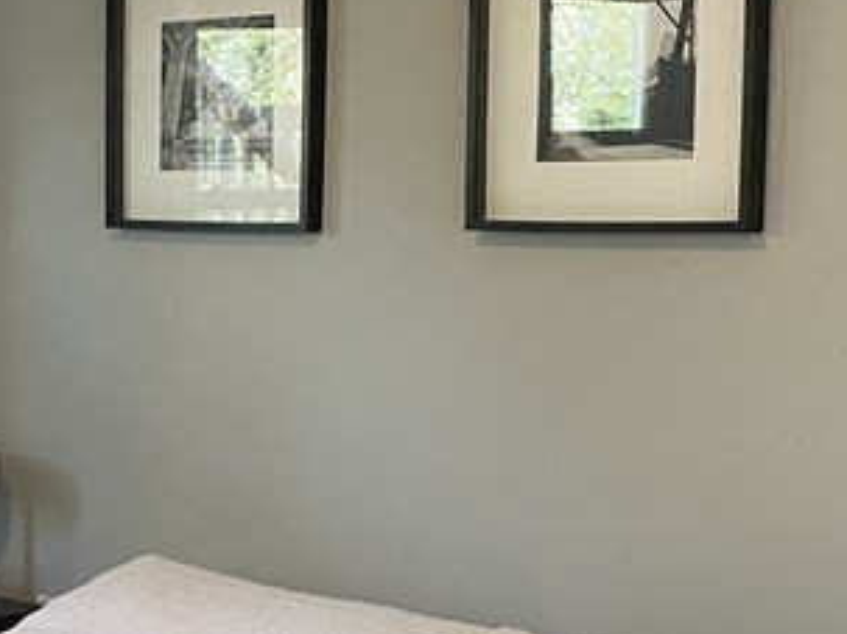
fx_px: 2152
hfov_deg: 21.6
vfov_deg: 16.7
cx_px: 28
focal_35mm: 88
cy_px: 408
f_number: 1.8
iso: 160
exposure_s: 1/60
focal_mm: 4.25
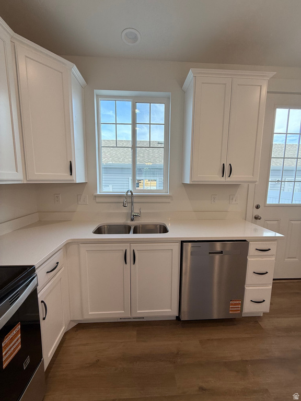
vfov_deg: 102.1
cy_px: 200
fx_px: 162
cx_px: 150
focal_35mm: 14
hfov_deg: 85.7
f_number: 2.2
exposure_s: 1/185
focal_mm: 2.22
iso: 50
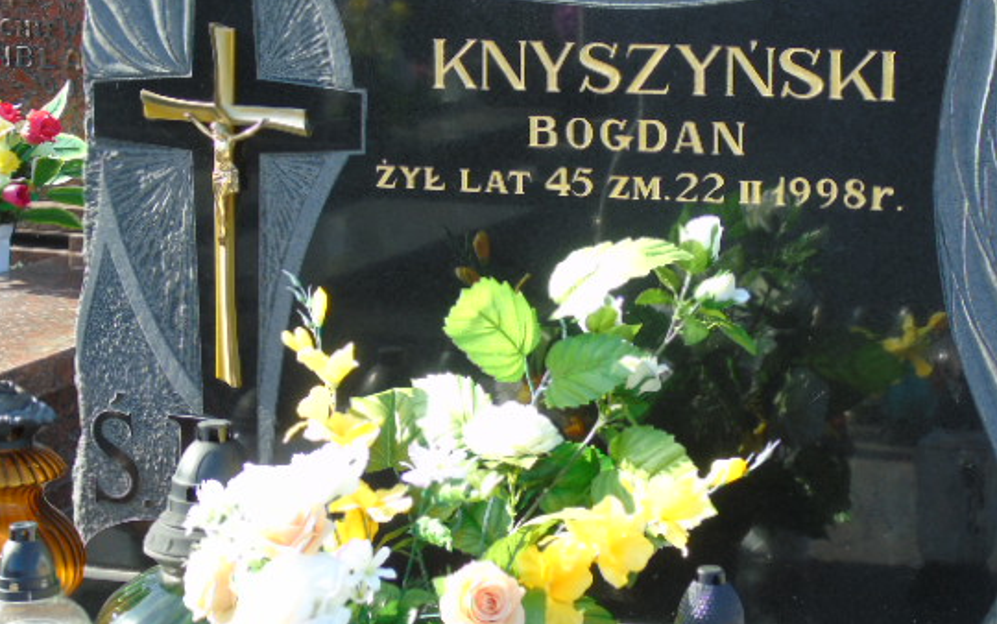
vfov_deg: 12.7
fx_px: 2800
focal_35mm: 103
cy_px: 330
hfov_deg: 20.2
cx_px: 526
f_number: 4.1
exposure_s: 1/125
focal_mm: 15
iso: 80
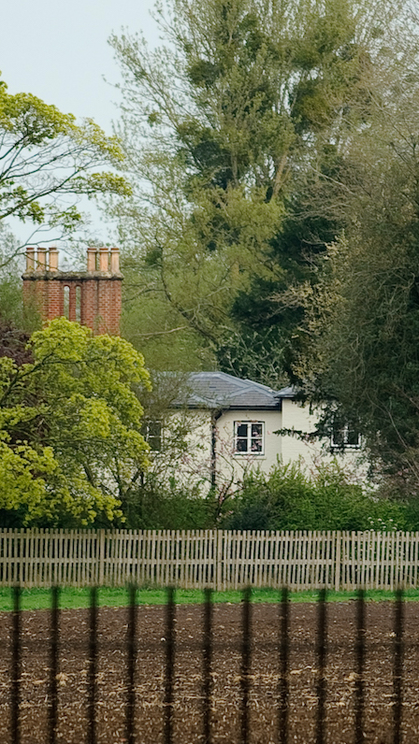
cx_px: 171
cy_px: 373
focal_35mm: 316
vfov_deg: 6.8
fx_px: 6239
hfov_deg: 3.8
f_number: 4
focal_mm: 200
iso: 400
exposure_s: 1/500
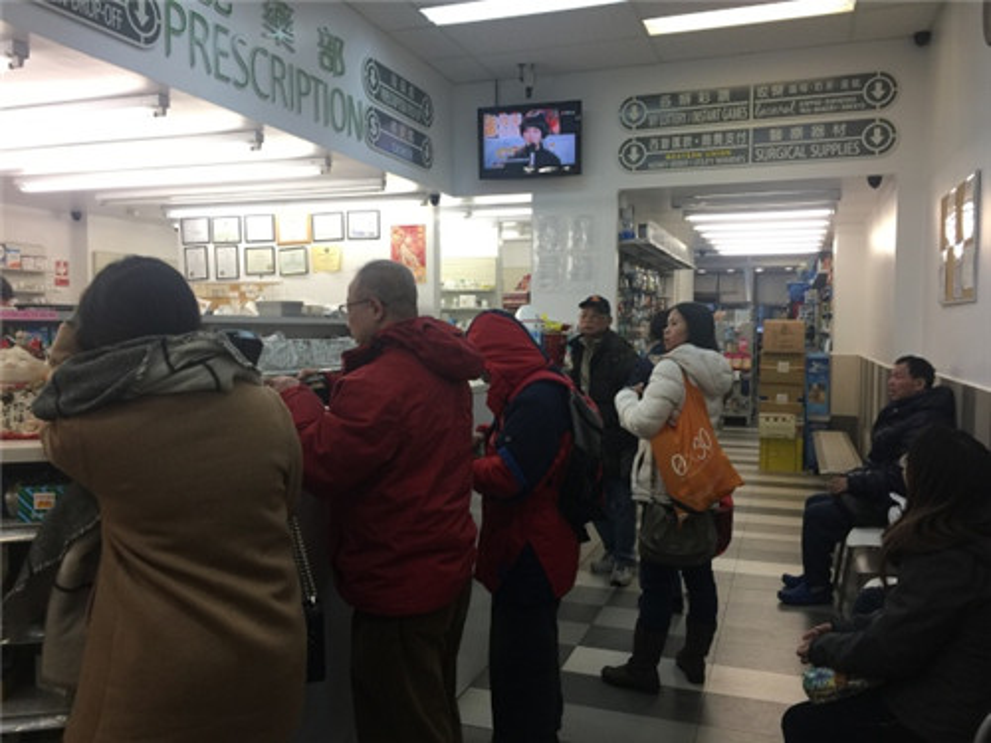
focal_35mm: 29
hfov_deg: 61.7
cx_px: 496
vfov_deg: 48.2
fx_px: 830
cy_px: 372
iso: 32
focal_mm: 4.15
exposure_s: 1/40
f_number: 2.2
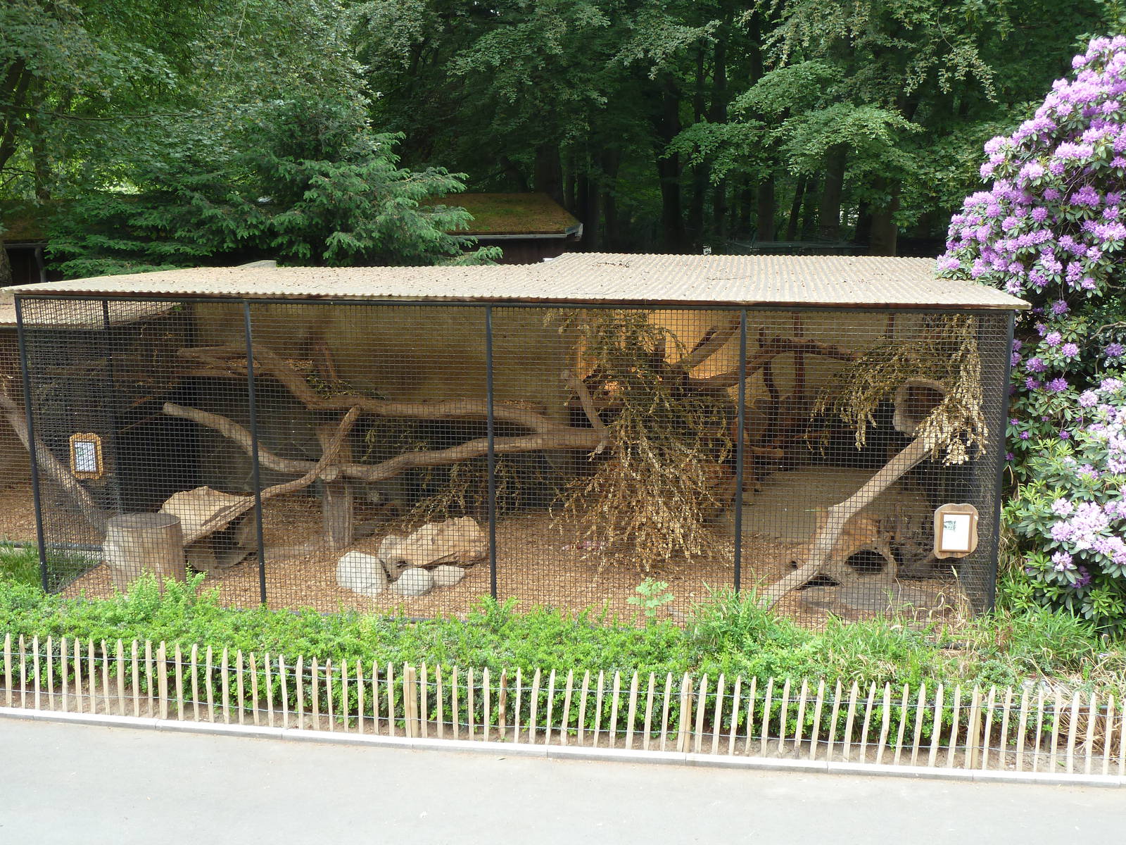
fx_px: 1301
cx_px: 563
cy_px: 422
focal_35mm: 40
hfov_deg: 46.8
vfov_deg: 36.0
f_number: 3.6
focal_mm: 6.5
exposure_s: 1/50
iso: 80
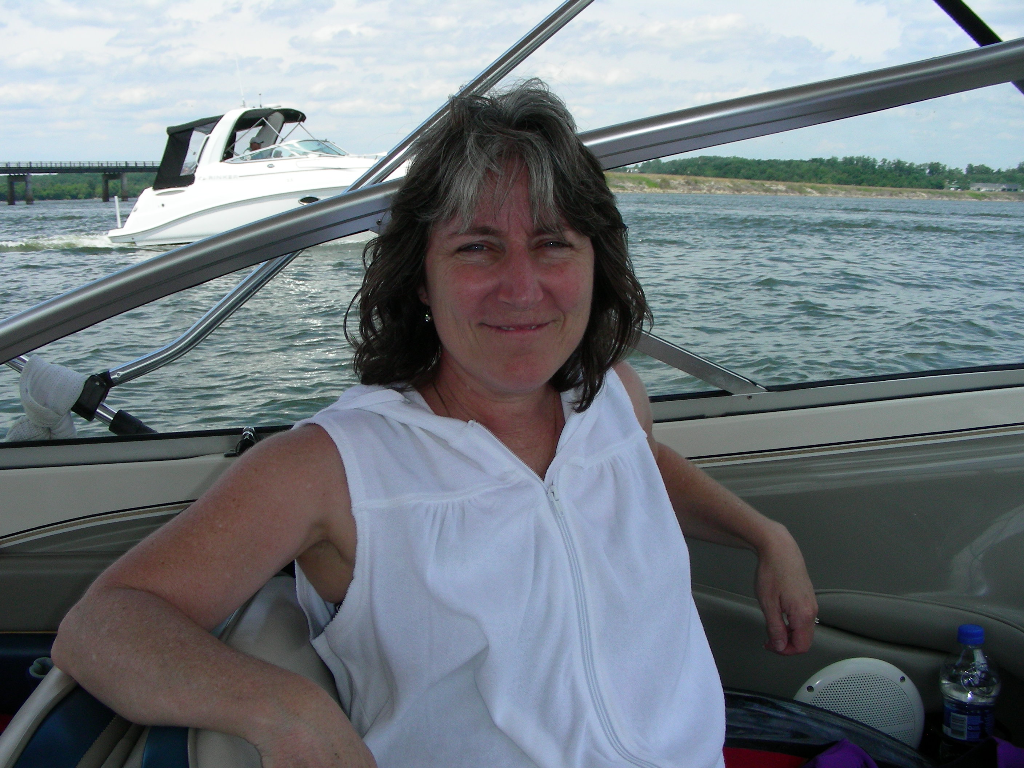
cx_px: 512
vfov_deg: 37.7
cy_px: 384
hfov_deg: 49.0
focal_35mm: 38
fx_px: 1124
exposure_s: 1/805
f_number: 4
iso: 50
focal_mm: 6.3
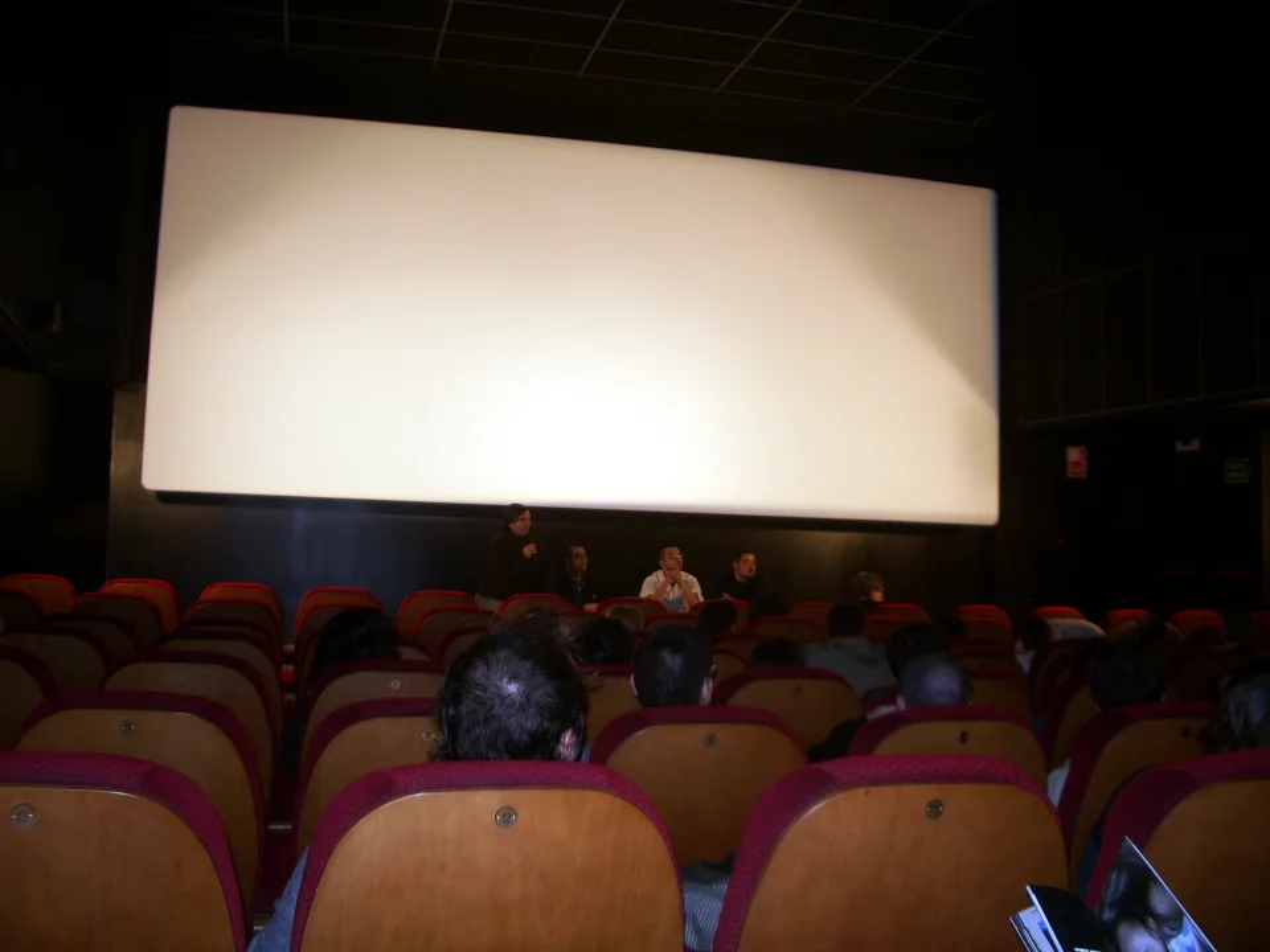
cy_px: 476
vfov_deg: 40.7
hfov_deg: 52.6
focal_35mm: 35
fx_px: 1284
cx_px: 635
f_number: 2.6
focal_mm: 5.8
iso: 100
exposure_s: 1/13
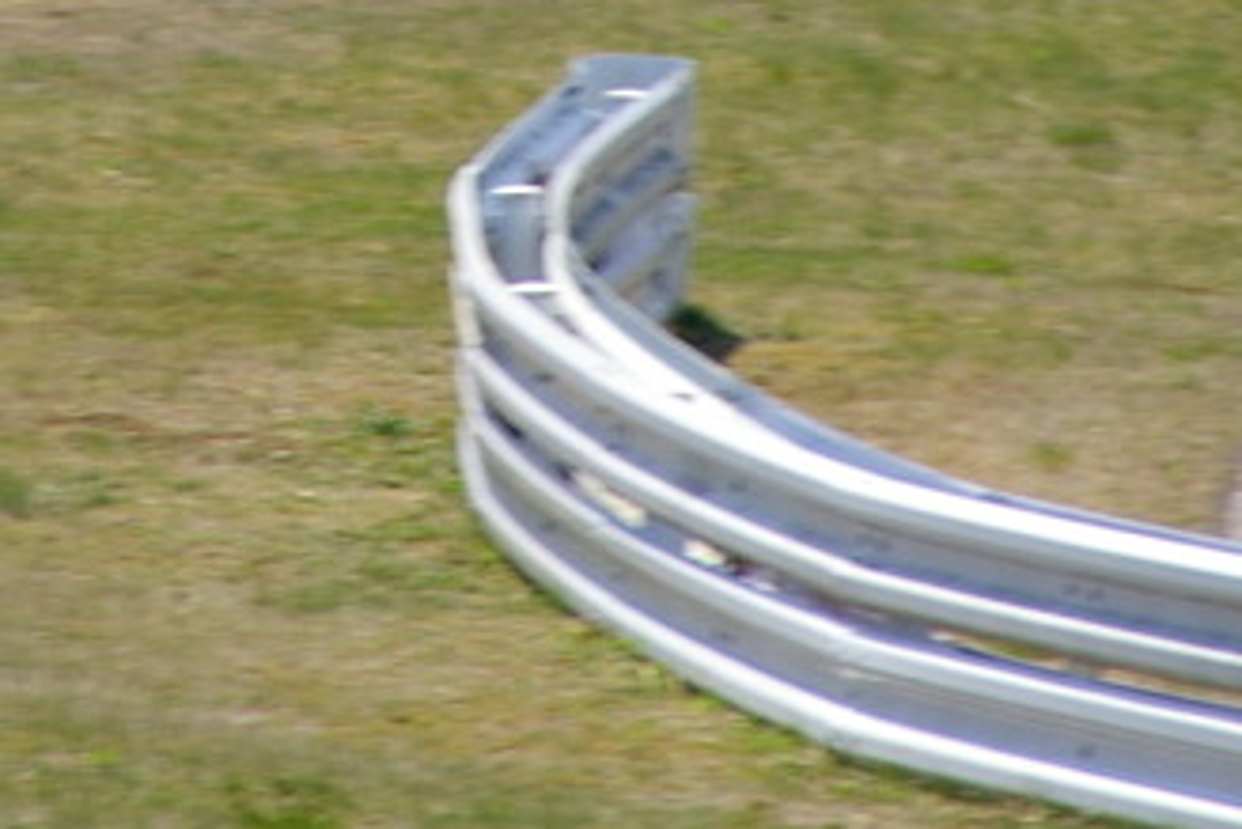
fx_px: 40381
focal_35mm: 1170
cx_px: 303
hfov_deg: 1.8
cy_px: -371
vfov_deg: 1.2
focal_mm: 250
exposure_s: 1/500
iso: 200
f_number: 8
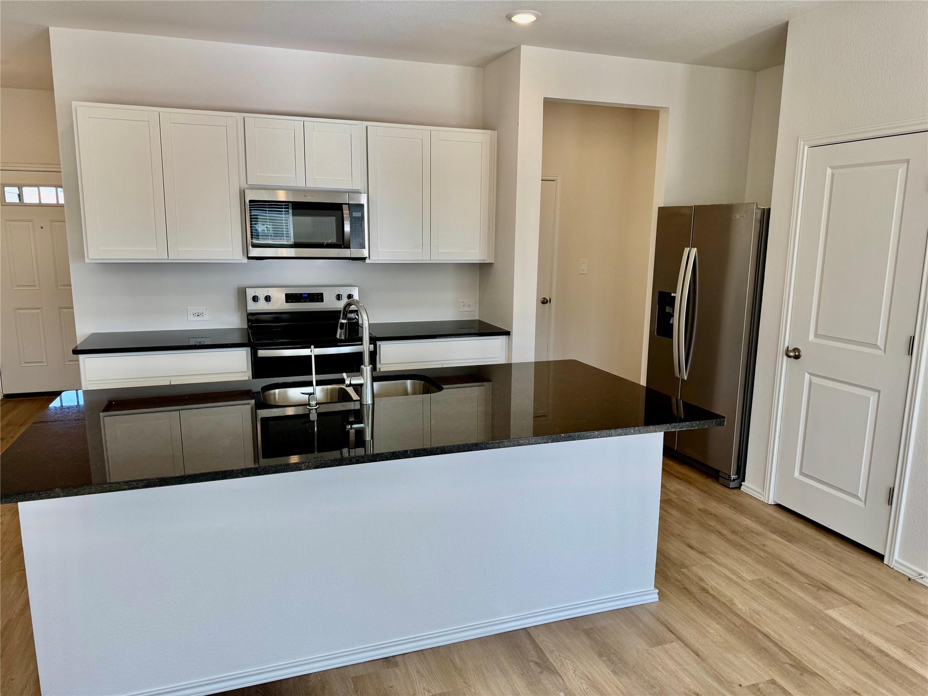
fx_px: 643
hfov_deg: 71.6
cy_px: 348
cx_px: 464
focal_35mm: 24
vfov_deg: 56.8
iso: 64
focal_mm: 6.76
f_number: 1.78
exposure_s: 1/254
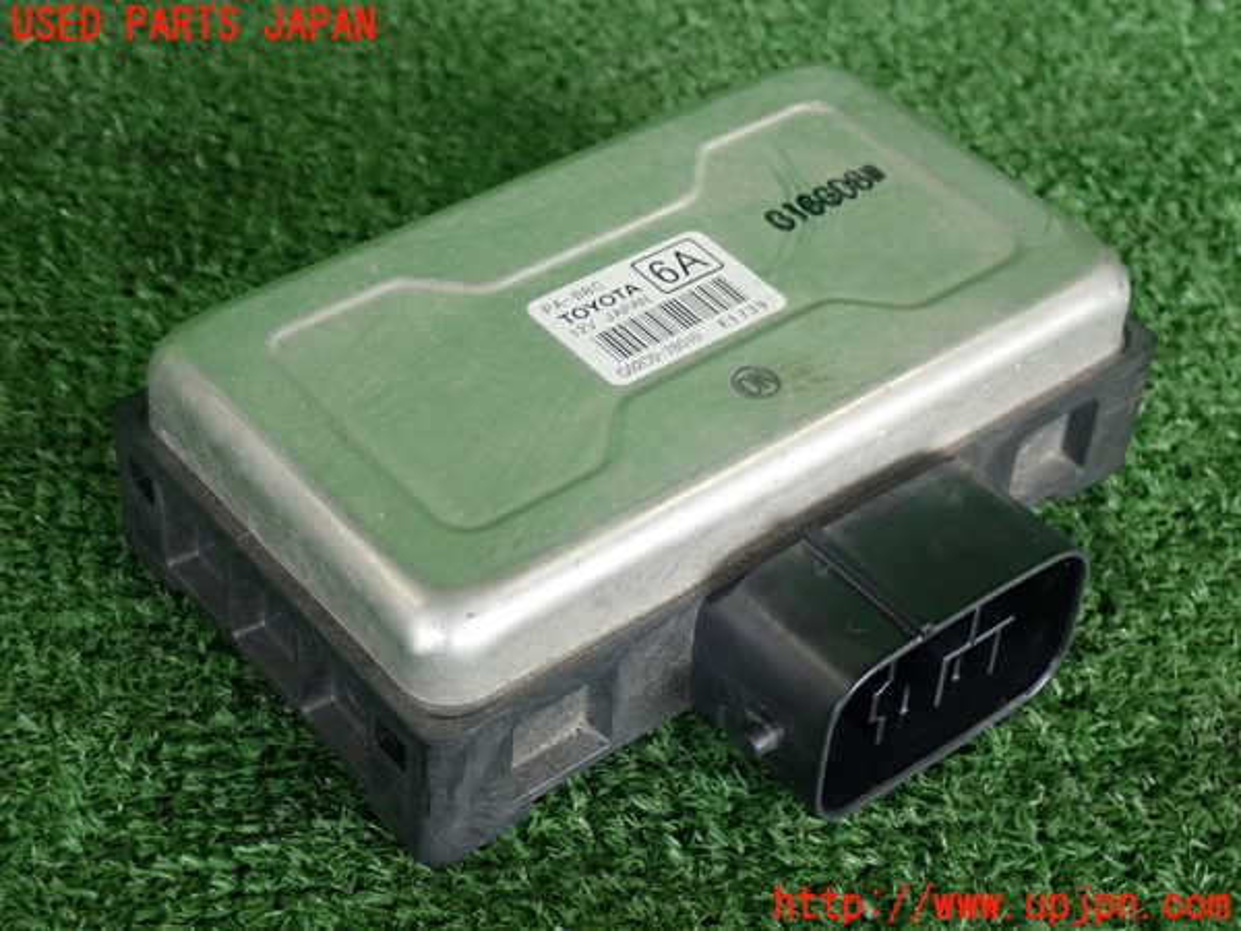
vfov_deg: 22.6
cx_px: 620
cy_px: 466
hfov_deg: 29.8
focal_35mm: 65
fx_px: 2330
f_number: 3.8
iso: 250
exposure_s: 1/60
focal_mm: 11.78
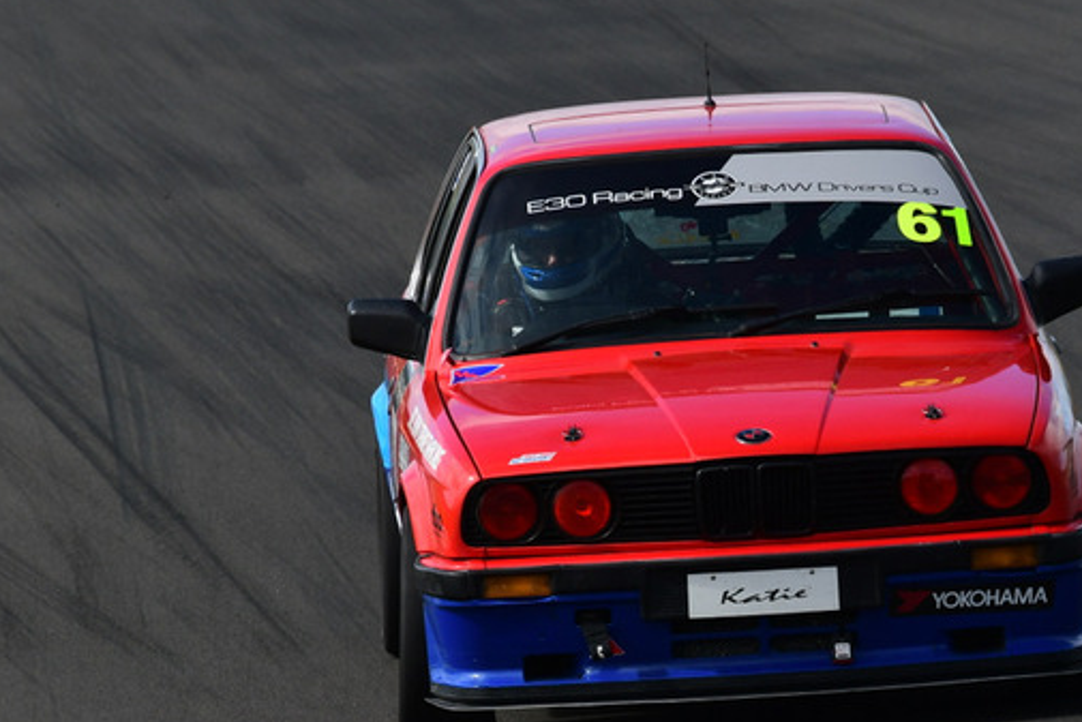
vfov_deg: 1.3
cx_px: 748
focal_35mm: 1045
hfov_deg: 2.0
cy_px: 441
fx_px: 31415
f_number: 10
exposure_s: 1/640
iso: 400
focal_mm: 440
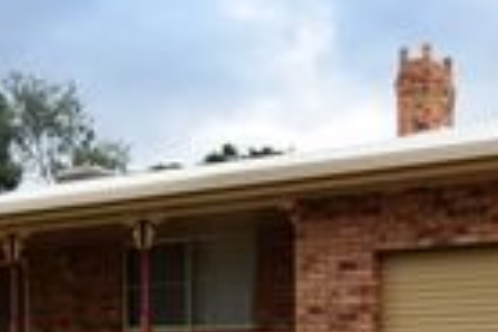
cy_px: 413
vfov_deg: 15.9
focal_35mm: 82
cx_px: 170
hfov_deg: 24.7
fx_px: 1134
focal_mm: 16
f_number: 8
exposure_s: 1/250
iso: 220
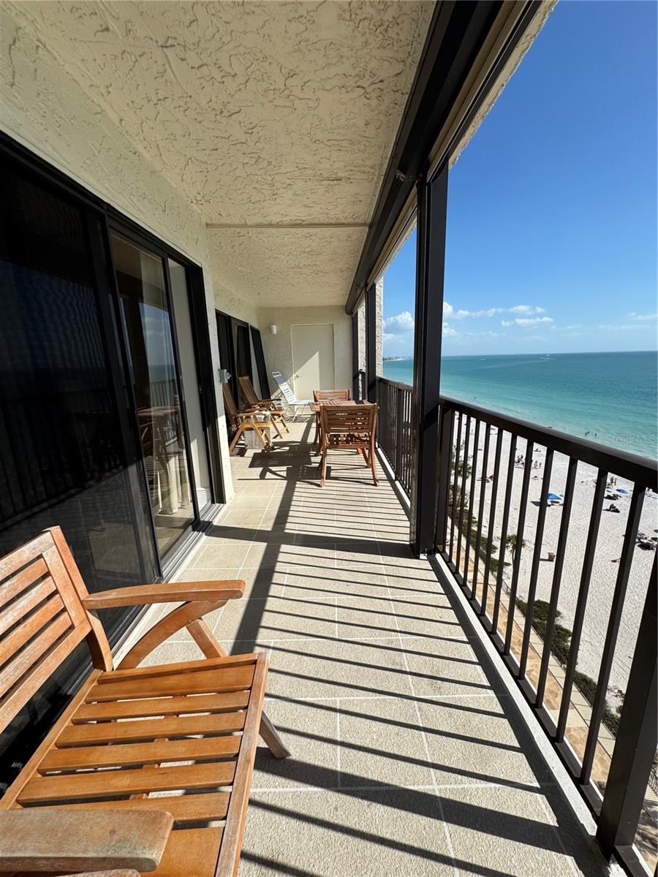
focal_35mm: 14
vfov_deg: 102.1
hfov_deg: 85.7
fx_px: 355
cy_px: 438
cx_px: 329
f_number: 2.2
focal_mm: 2.22
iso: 50
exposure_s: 1/3106
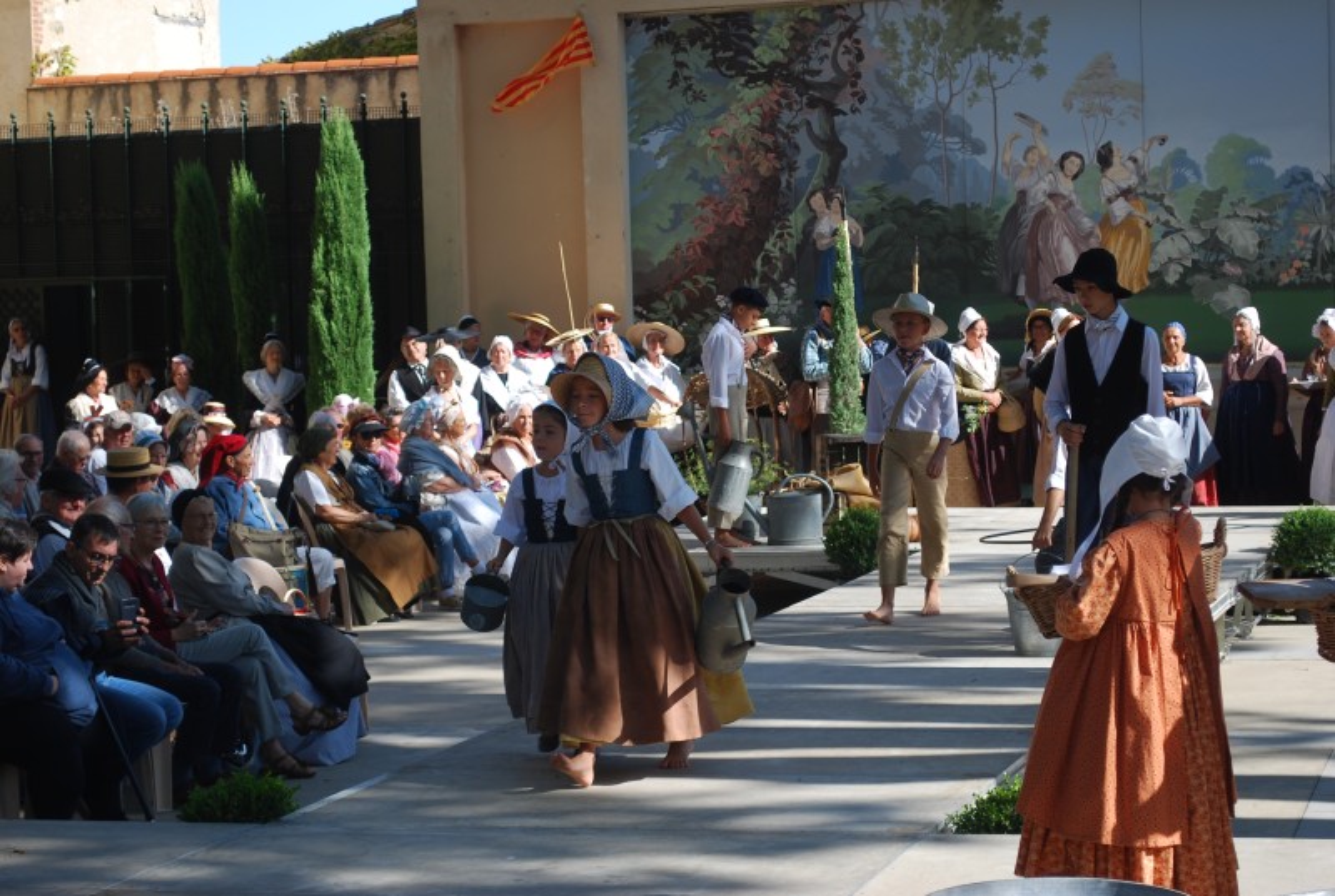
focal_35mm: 82
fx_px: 3066
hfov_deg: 24.6
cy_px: 448
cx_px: 668
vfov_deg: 16.6
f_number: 6.3
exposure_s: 1/160
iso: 100
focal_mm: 55
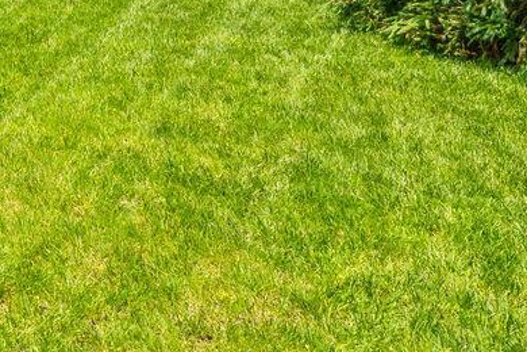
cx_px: -239
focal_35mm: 62
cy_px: -200
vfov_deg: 18.9
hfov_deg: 25.4
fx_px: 908
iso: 500
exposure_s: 1/750
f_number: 8
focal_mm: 14
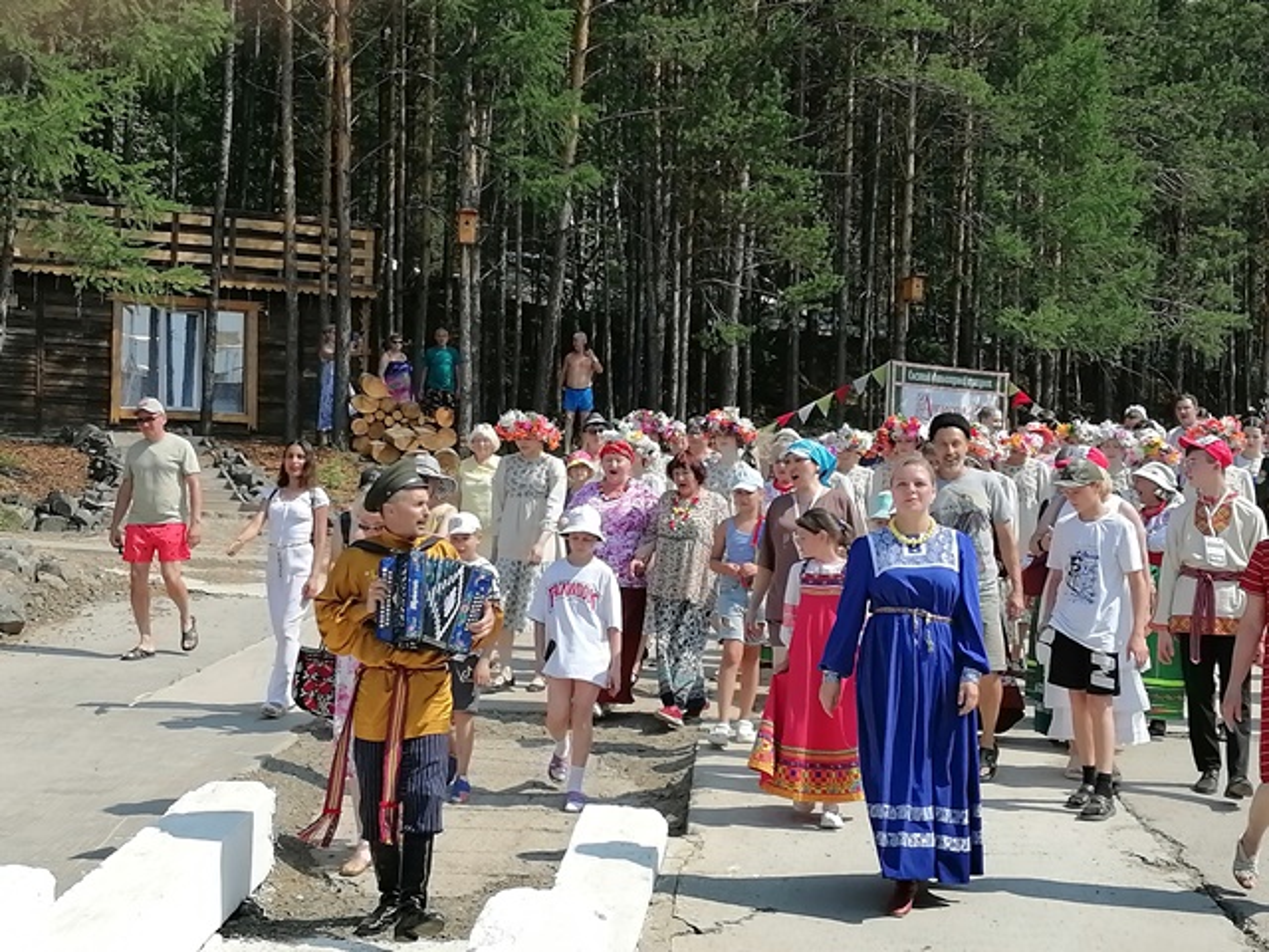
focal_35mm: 57
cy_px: 476
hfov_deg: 33.8
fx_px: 2090
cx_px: 634
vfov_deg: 25.7
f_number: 1.8
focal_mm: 5.3
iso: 50
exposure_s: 1/1170
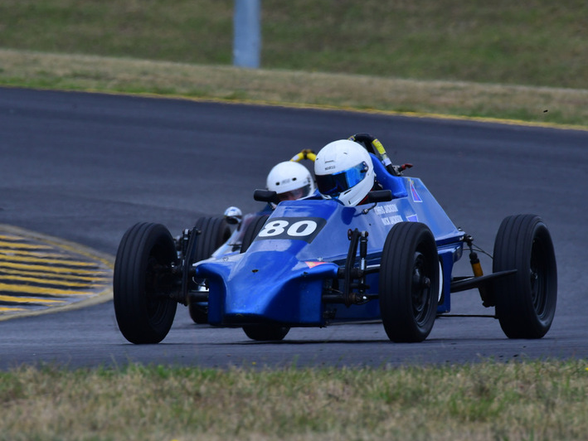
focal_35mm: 814
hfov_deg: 2.4
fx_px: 13829
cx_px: 272
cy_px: 220
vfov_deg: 1.8
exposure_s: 1/640
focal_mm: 500
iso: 500
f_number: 11
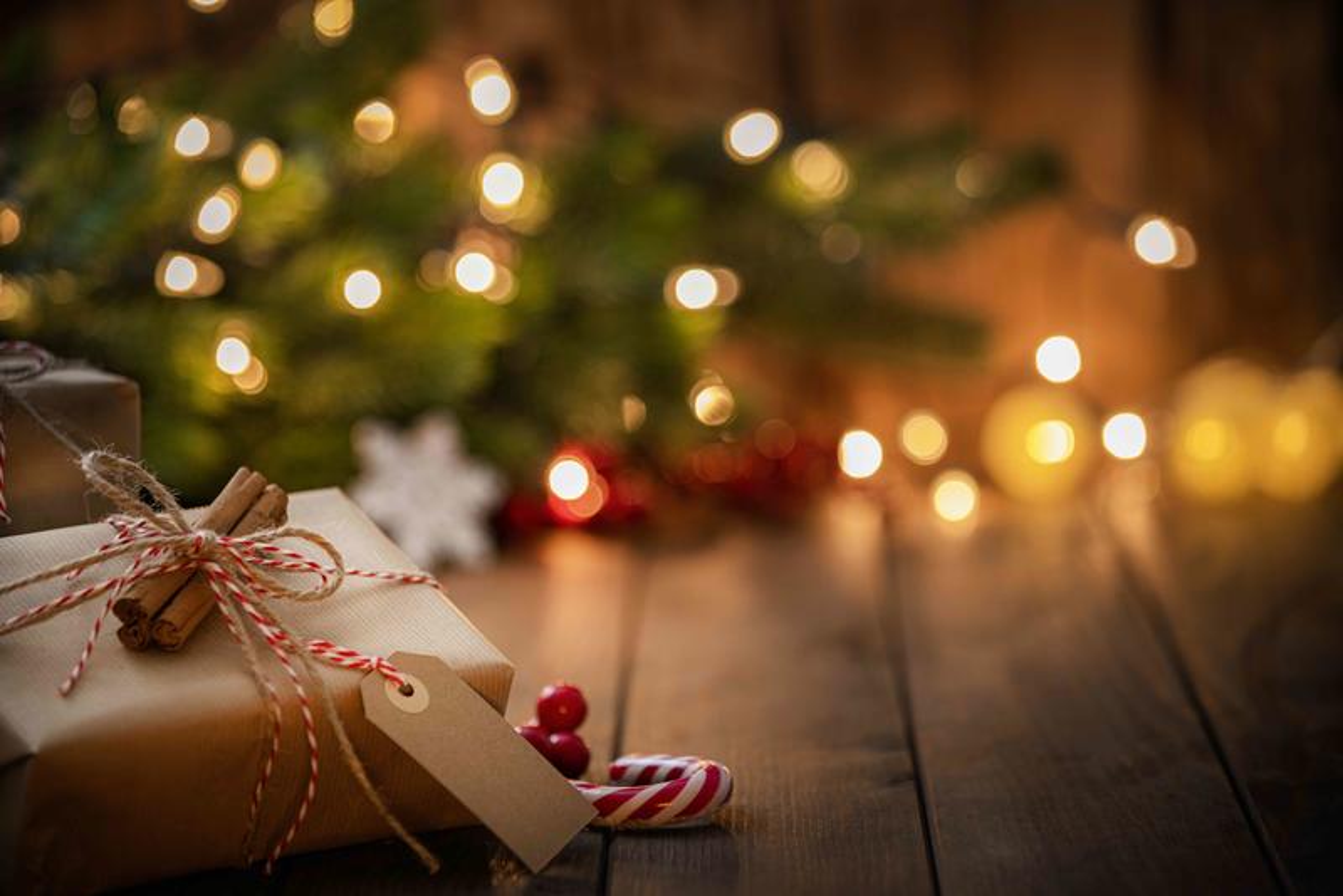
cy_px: 448
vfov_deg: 11.2
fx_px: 4590
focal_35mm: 123
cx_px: 672
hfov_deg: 16.6
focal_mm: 123
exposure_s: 1/15
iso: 400
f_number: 3.2
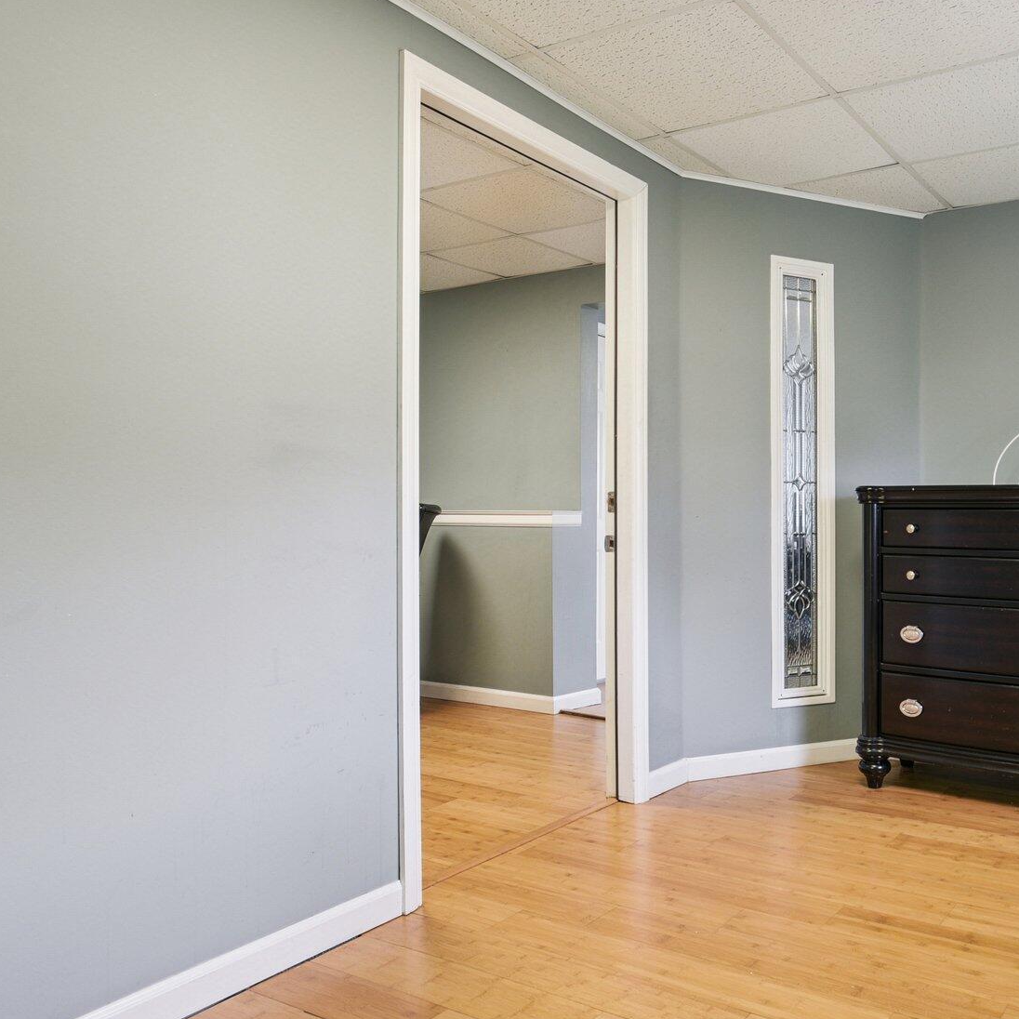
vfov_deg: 59.1
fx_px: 899
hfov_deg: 56.3
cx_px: 761
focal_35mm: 27
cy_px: 525
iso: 400
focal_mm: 17
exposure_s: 1/5
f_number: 11
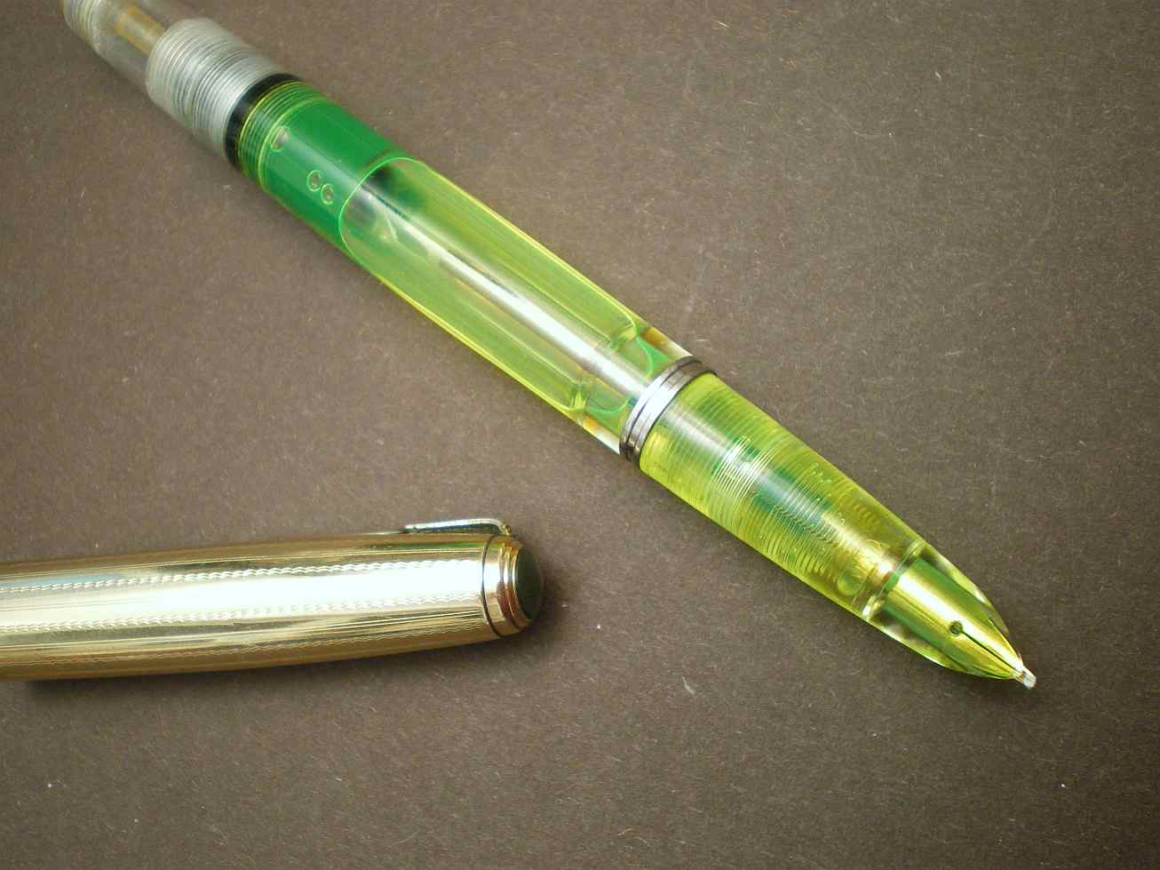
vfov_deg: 34.3
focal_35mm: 42
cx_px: 580
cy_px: 435
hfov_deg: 44.8
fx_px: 1407
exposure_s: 1/13
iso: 200
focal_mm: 7.4
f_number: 3.5
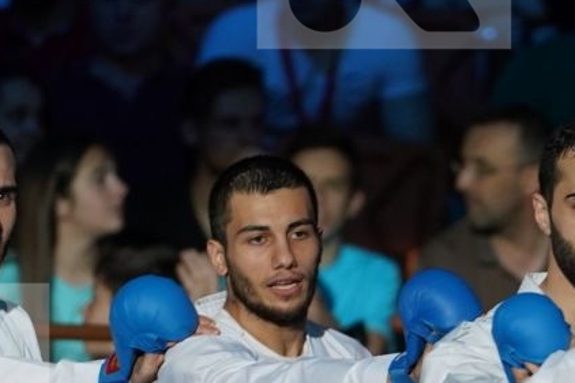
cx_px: 384
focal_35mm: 854
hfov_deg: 2.4
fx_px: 13634
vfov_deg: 1.6
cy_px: 408
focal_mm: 200
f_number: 2.8
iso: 1000
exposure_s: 1/500
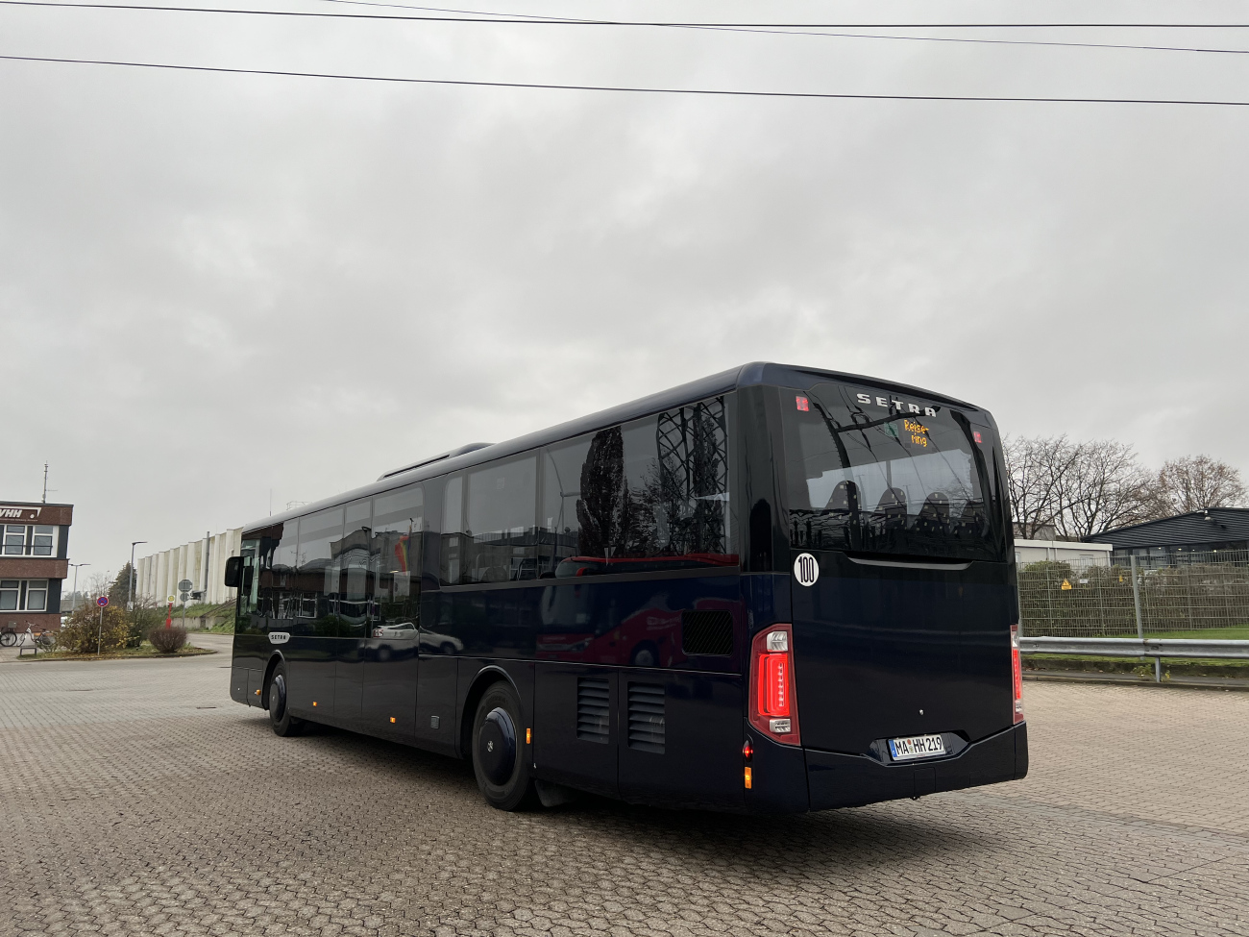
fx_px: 938
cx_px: 624
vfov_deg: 53.1
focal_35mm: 26
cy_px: 468
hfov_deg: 67.3
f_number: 1.5
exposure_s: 1/547
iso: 50
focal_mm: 5.7
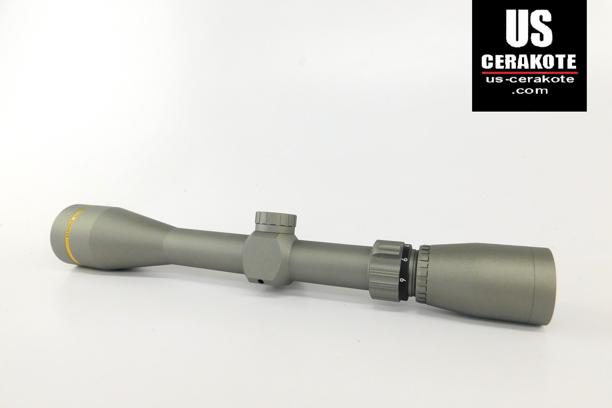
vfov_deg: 53.1
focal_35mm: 24
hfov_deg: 73.7
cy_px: 207
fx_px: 408
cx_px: 306
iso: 125
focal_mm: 4
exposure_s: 1/60
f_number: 3
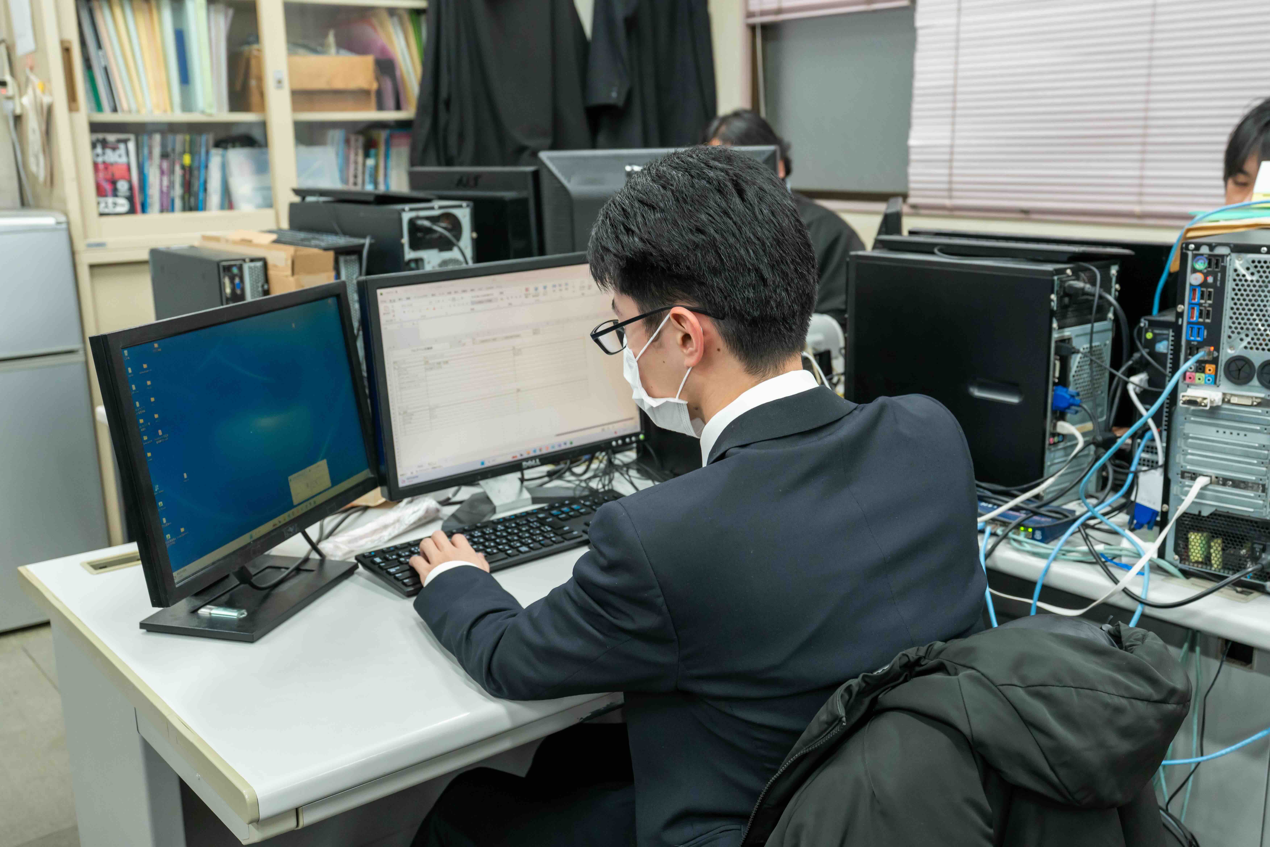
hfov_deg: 54.4
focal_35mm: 35
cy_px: 424
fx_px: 1235
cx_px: 635
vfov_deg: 37.9
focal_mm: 35
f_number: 5
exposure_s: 1/80
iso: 1600
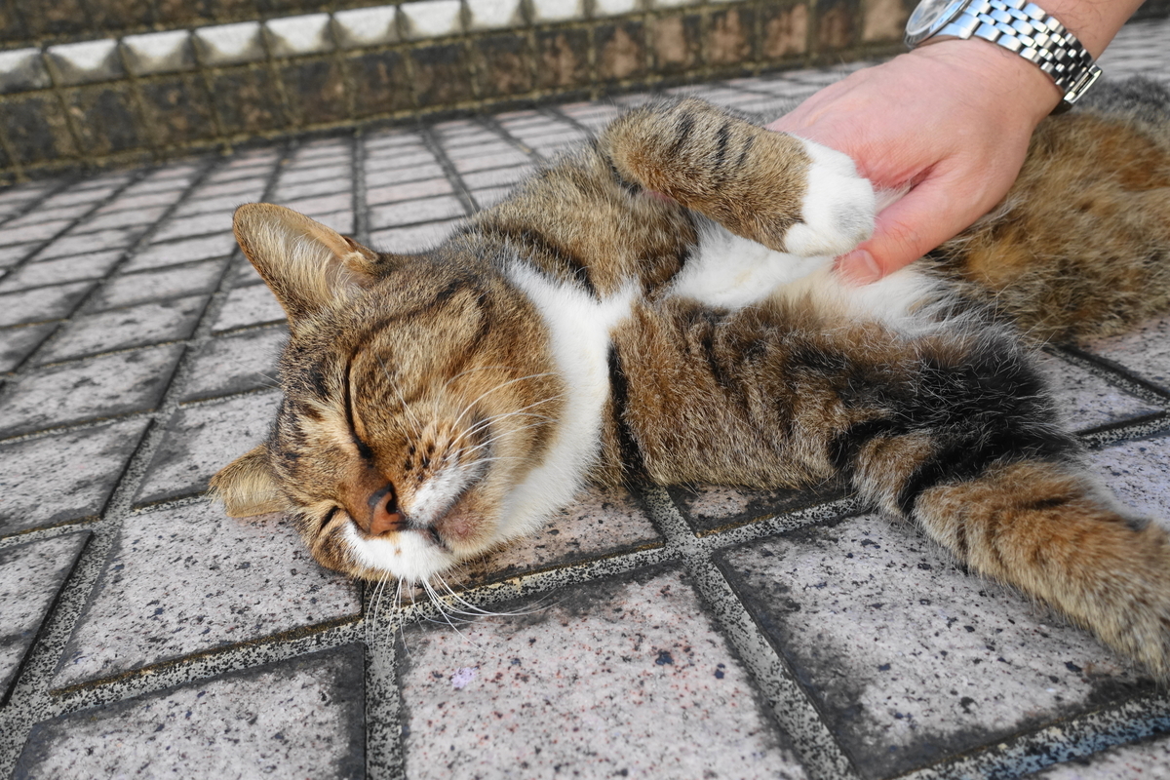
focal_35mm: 24
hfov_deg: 73.7
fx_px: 780
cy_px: 390
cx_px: 585
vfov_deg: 53.1
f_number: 3.5
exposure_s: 1/160
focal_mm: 8.8
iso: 250
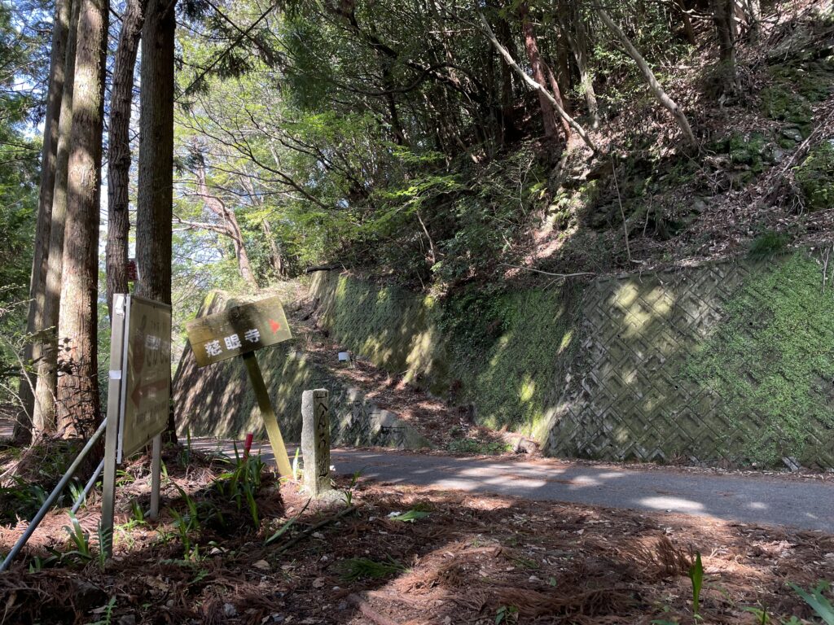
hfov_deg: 67.3
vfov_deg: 53.1
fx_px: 626
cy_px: 312
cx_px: 417
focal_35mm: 26
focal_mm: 4.2
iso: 40
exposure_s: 1/121
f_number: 1.6
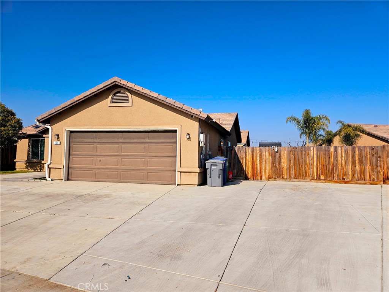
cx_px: 194
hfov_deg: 73.9
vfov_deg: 58.9
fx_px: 258
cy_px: 146
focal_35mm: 23
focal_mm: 5.4
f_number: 1.8
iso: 25
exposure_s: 1/3474
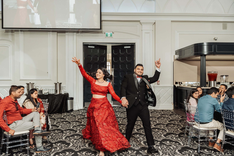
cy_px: 78
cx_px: 117
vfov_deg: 38.5
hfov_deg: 55.2
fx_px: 224
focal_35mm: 34
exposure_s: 1/250
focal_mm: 34.4
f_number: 3.5
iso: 1600
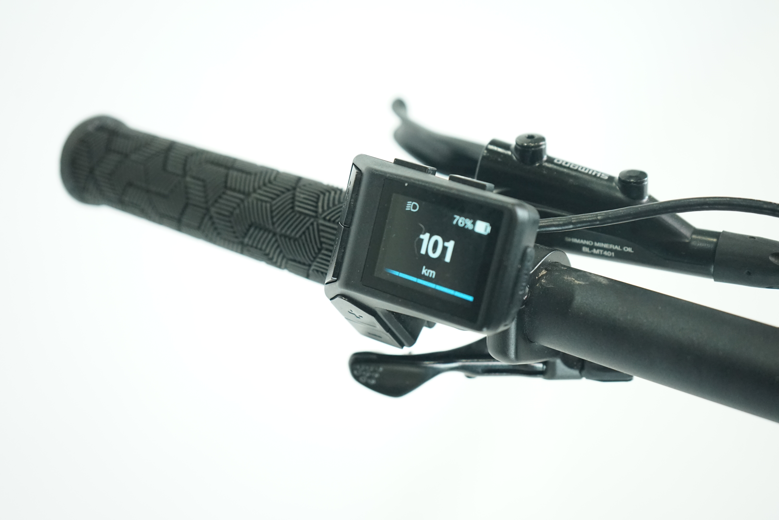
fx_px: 974
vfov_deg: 29.9
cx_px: 390
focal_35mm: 45
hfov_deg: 43.6
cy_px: 260
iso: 3200
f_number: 5
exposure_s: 1/200
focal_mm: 45
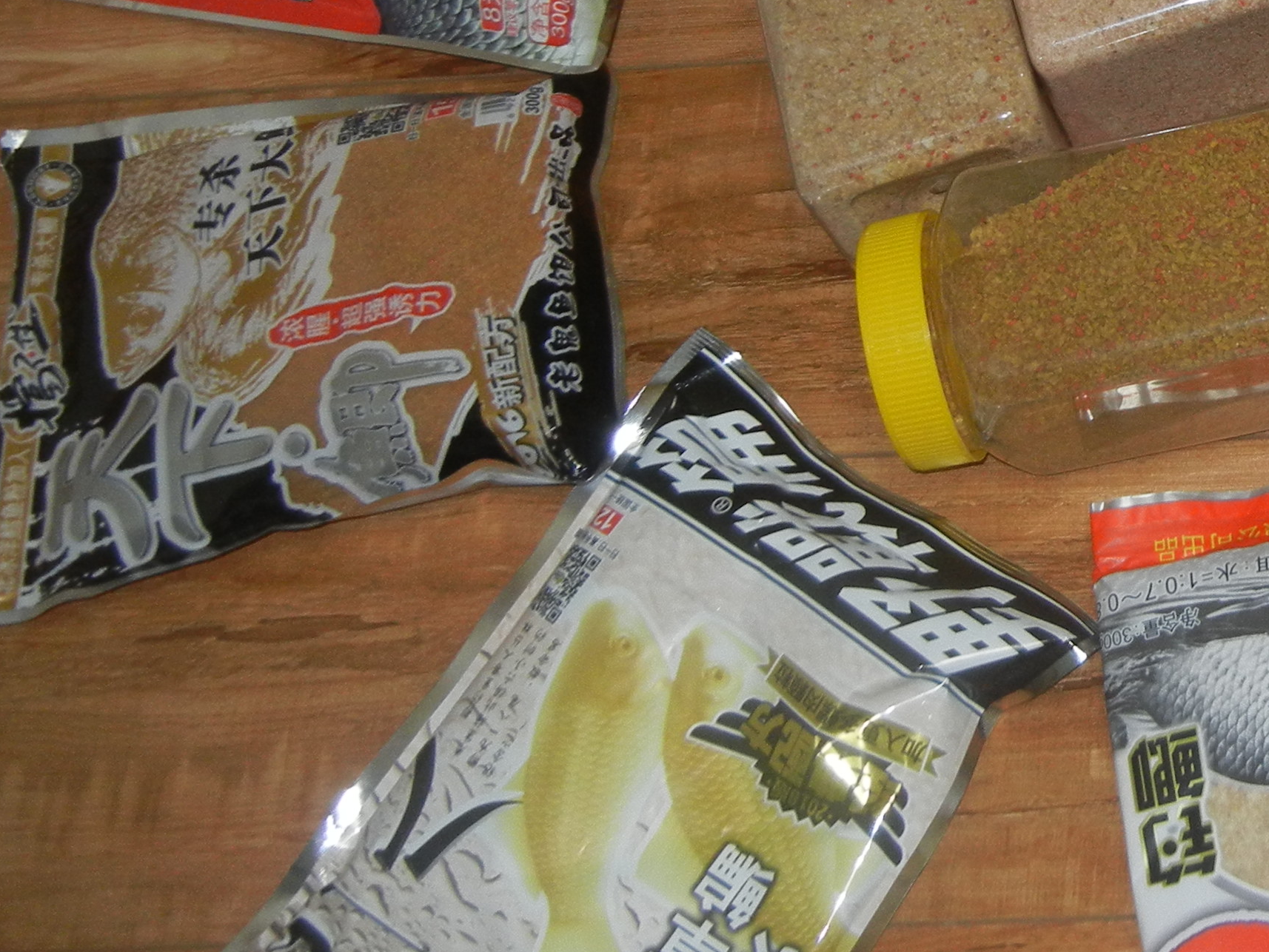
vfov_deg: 20.7
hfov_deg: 25.7
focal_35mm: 70
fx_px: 2567
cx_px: 1407
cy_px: 154
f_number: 3.5
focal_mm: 5.4
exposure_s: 1/30
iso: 200
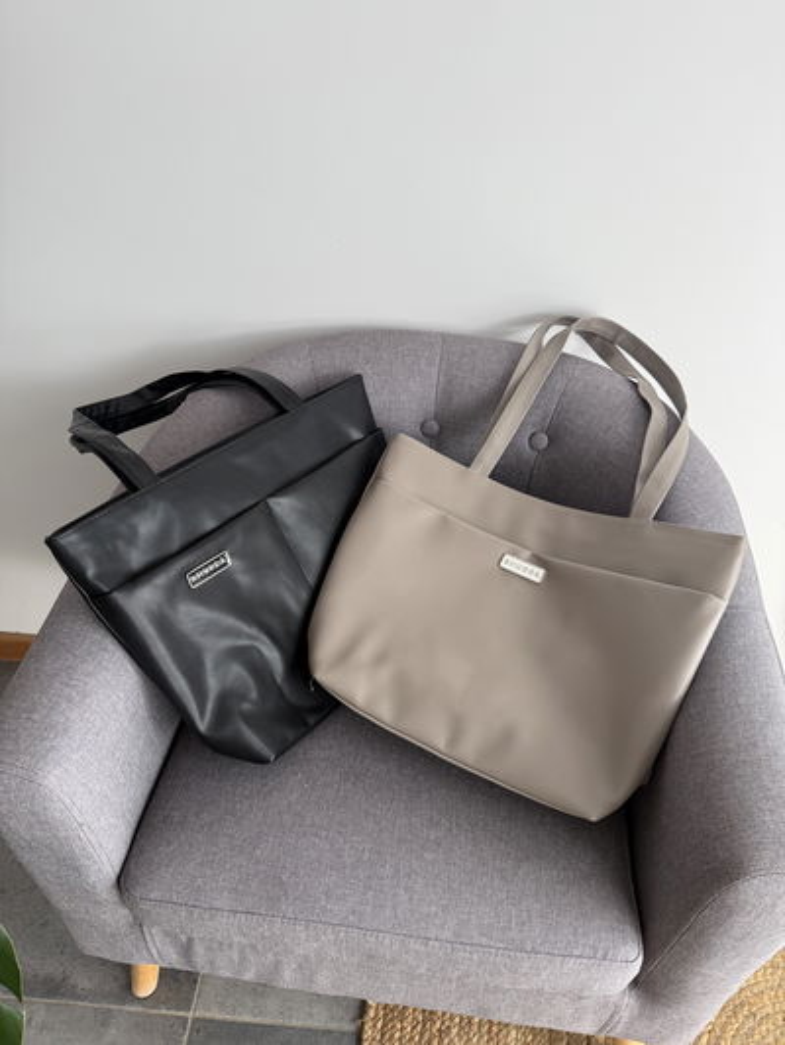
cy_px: 522
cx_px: 392
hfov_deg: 56.8
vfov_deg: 71.6
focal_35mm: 24
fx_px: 725
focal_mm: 6.76
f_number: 1.78
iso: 100
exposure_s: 1/121
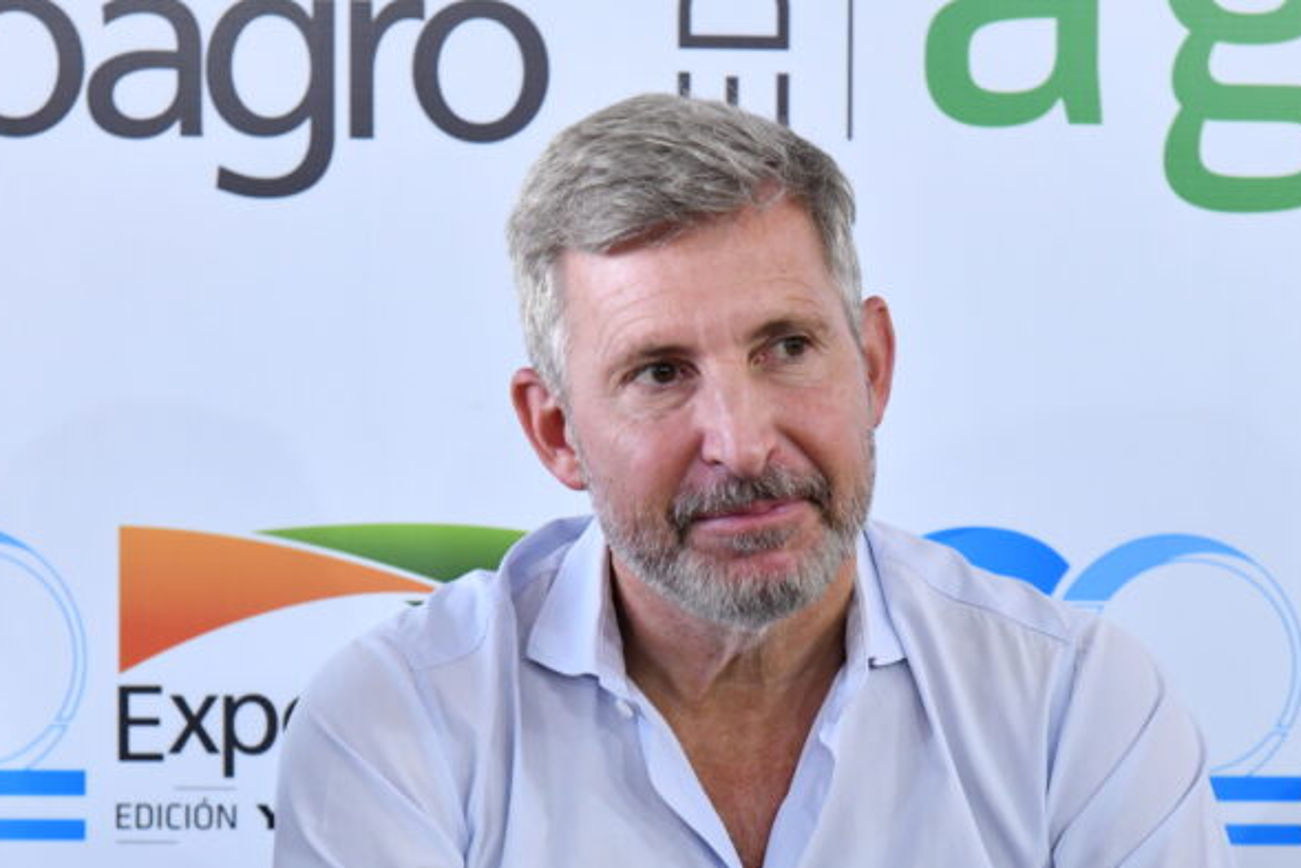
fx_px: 6289
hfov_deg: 11.8
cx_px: 786
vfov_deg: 7.9
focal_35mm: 174
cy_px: 719
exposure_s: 1/80
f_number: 6.3
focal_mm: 100
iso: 2500
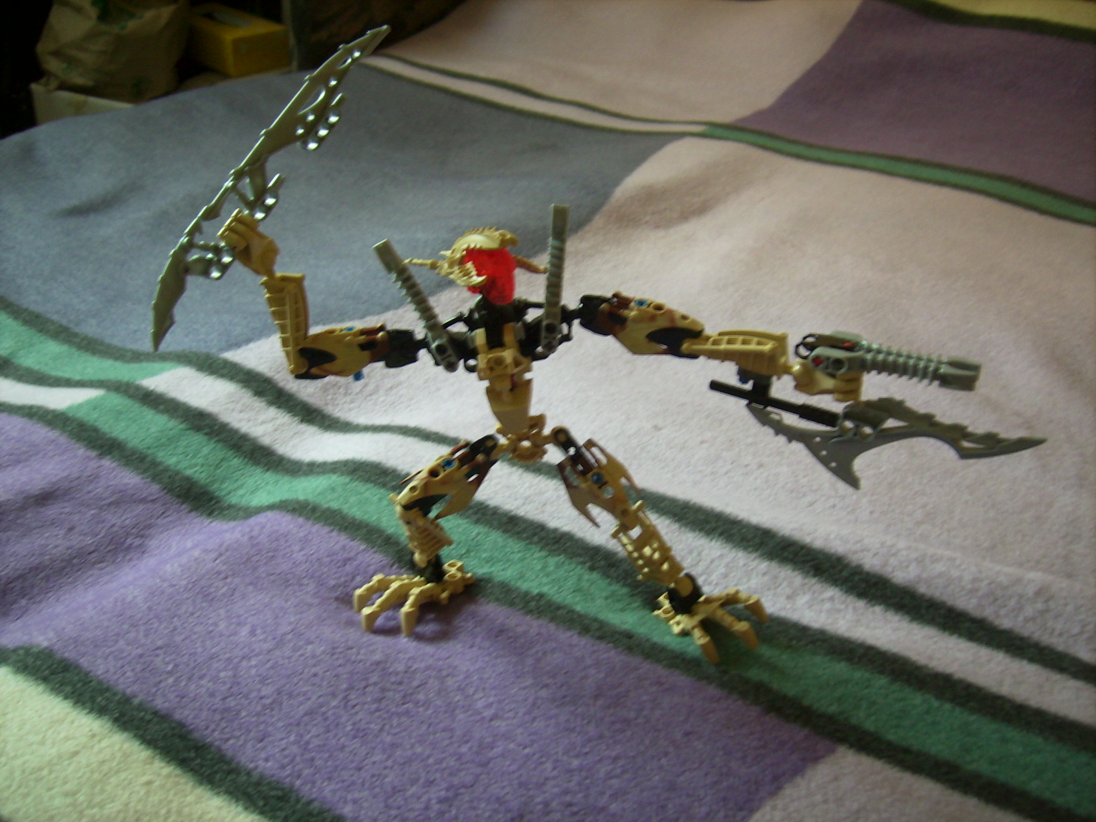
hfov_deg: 56.8
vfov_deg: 44.2
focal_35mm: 32
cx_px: 548
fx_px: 1013
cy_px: 411
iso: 50
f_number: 2.8
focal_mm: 5.99
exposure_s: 1/7
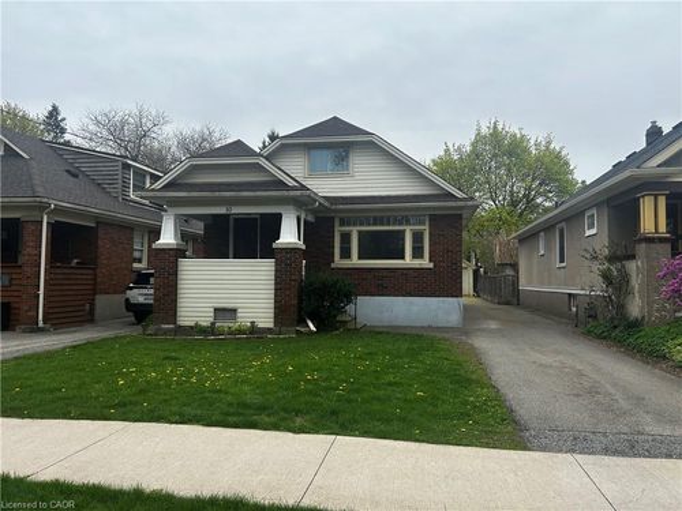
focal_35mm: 26
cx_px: 341
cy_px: 256
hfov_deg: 67.3
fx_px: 512
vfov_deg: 53.1
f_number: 1.5
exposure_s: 1/1252
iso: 50
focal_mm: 5.7
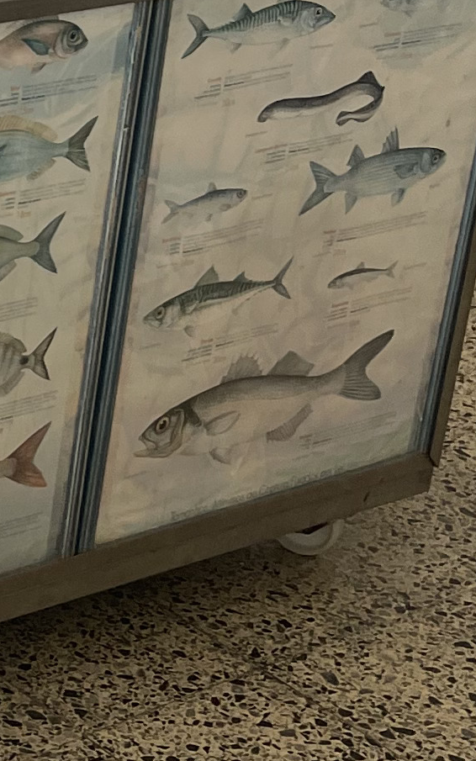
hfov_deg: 10.2
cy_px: 91
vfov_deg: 17.4
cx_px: -480
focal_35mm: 118
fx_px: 2448
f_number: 1.6
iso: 80
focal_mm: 5.1
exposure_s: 1/100
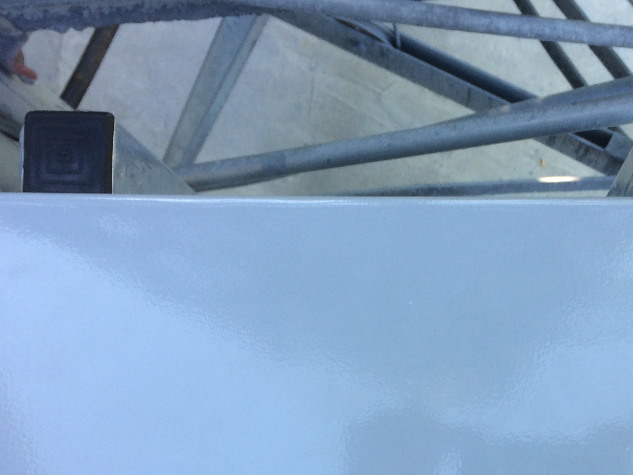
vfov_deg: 25.9
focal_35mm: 55
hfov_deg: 34.6
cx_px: 416
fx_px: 1006
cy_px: 400
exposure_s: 1/60
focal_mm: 4.15
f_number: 2.2
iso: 40
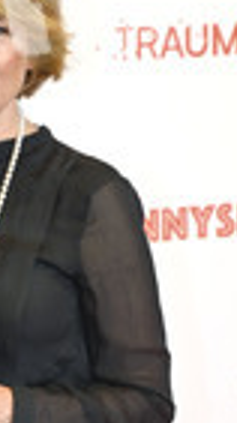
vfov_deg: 11.6
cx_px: -120
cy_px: 435
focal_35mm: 184
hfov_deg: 6.5
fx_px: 2062
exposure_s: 1/125
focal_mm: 62
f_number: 2.8
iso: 320
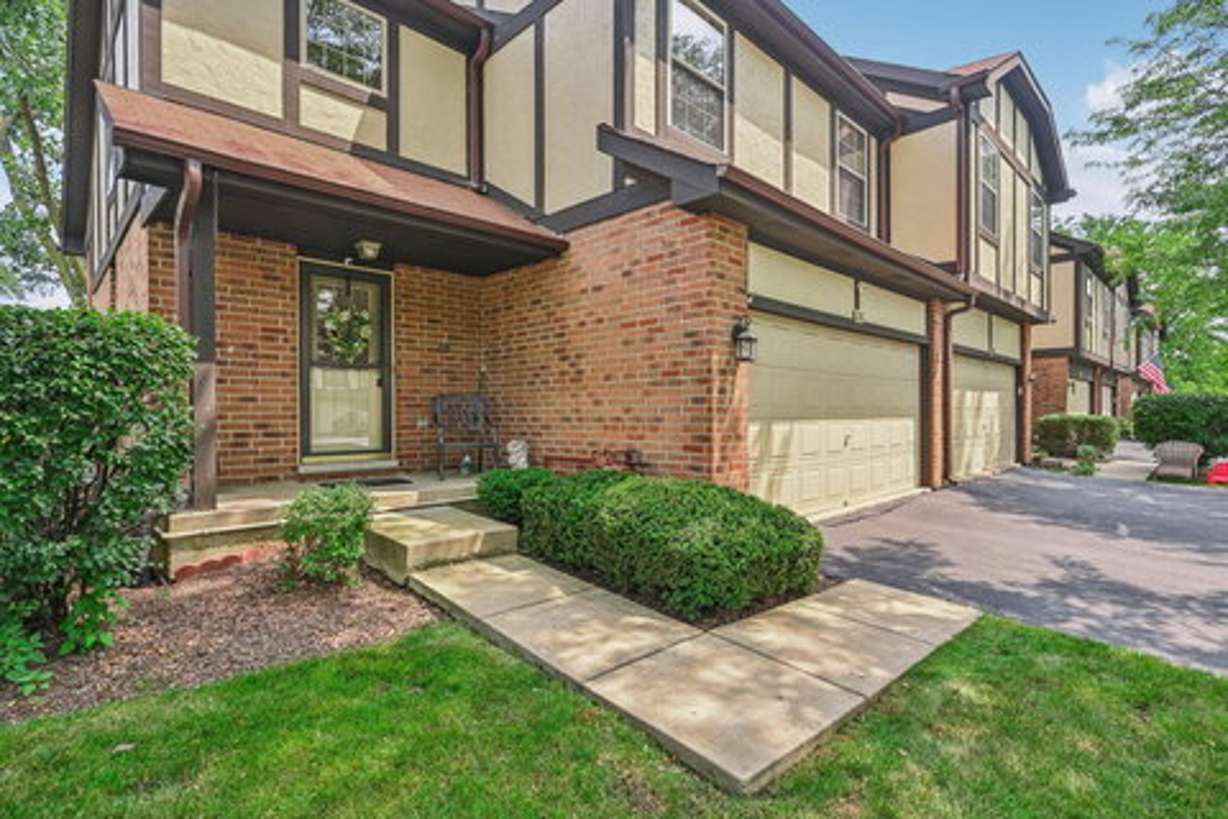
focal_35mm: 17
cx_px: 614
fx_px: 580
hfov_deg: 93.3
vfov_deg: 70.4
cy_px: 410
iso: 800
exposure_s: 1/400
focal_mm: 17
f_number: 8
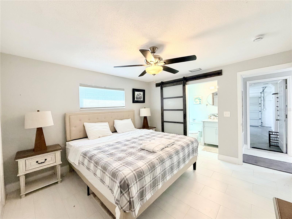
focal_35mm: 14
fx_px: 118
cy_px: 110
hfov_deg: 102.1
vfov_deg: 85.7
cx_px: 146
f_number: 2.2
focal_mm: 2.22
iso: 250
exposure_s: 1/120
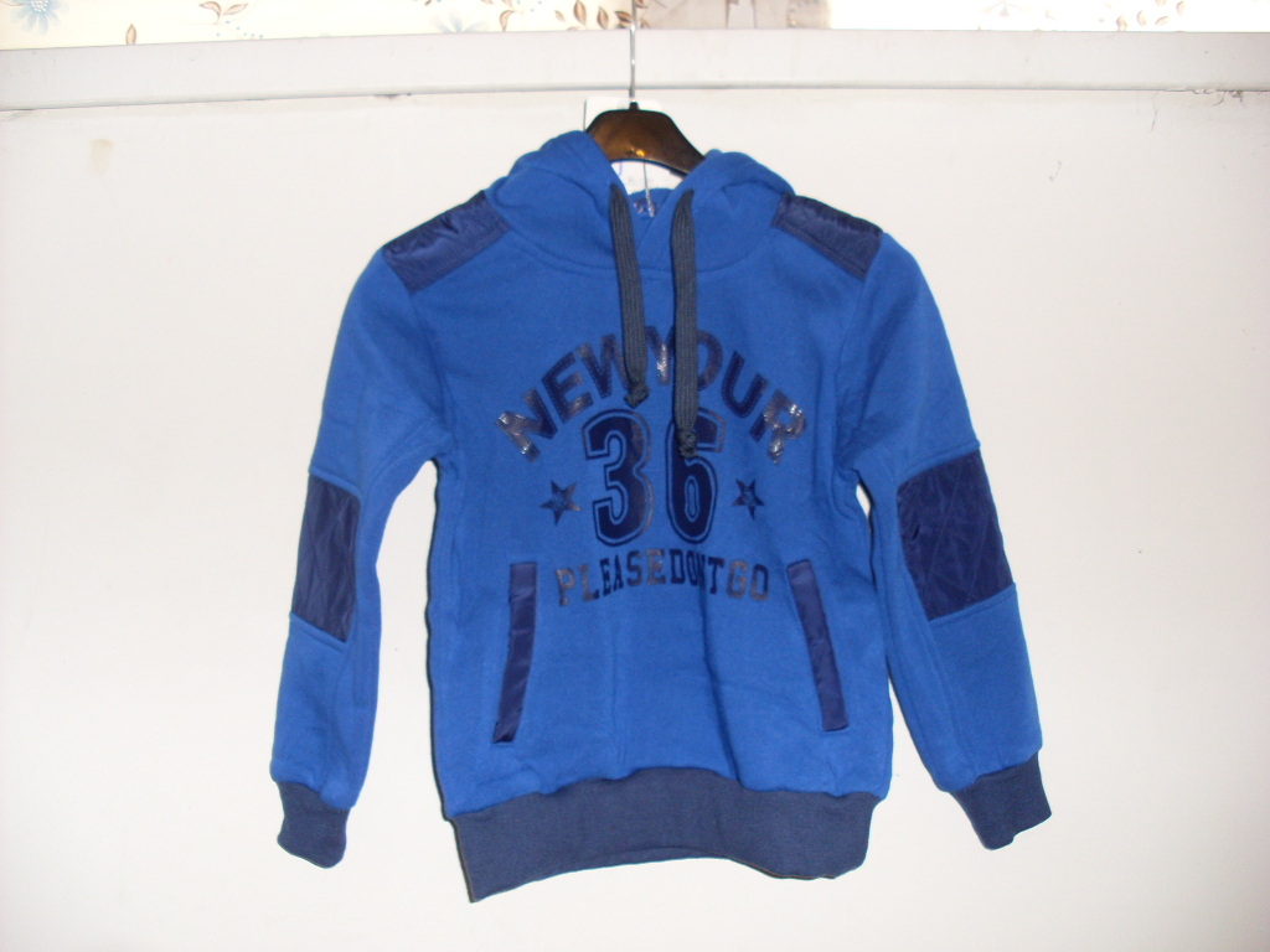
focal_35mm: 38
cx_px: 635
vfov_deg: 37.7
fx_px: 1394
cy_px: 476
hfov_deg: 49.0
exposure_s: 1/45
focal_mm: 6.3
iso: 100
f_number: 3
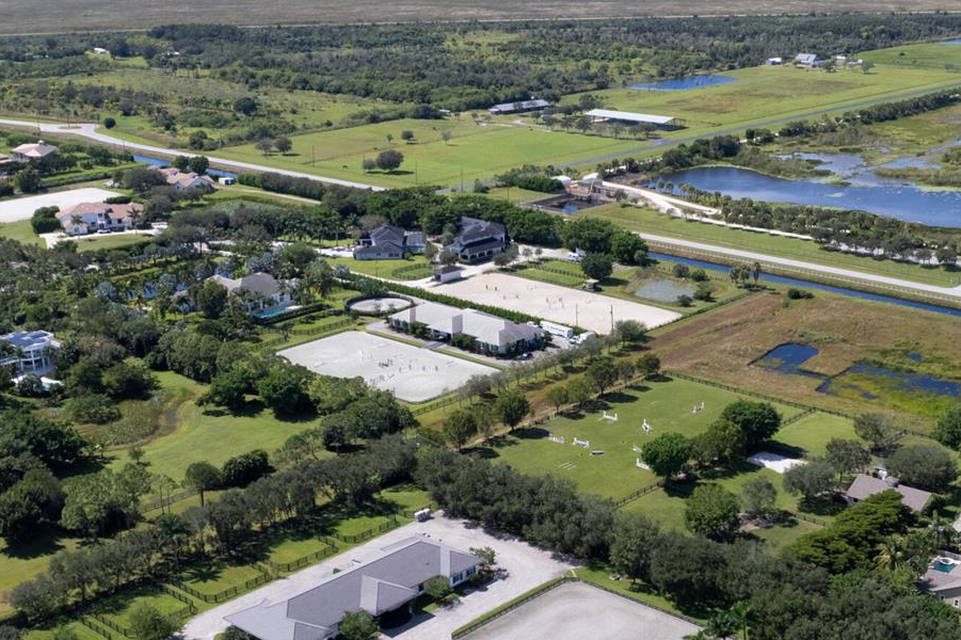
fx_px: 1334
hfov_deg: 39.3
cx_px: 612
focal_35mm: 50
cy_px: 411
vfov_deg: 26.9
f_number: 2.8
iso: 140
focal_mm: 8.38
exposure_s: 1/2500
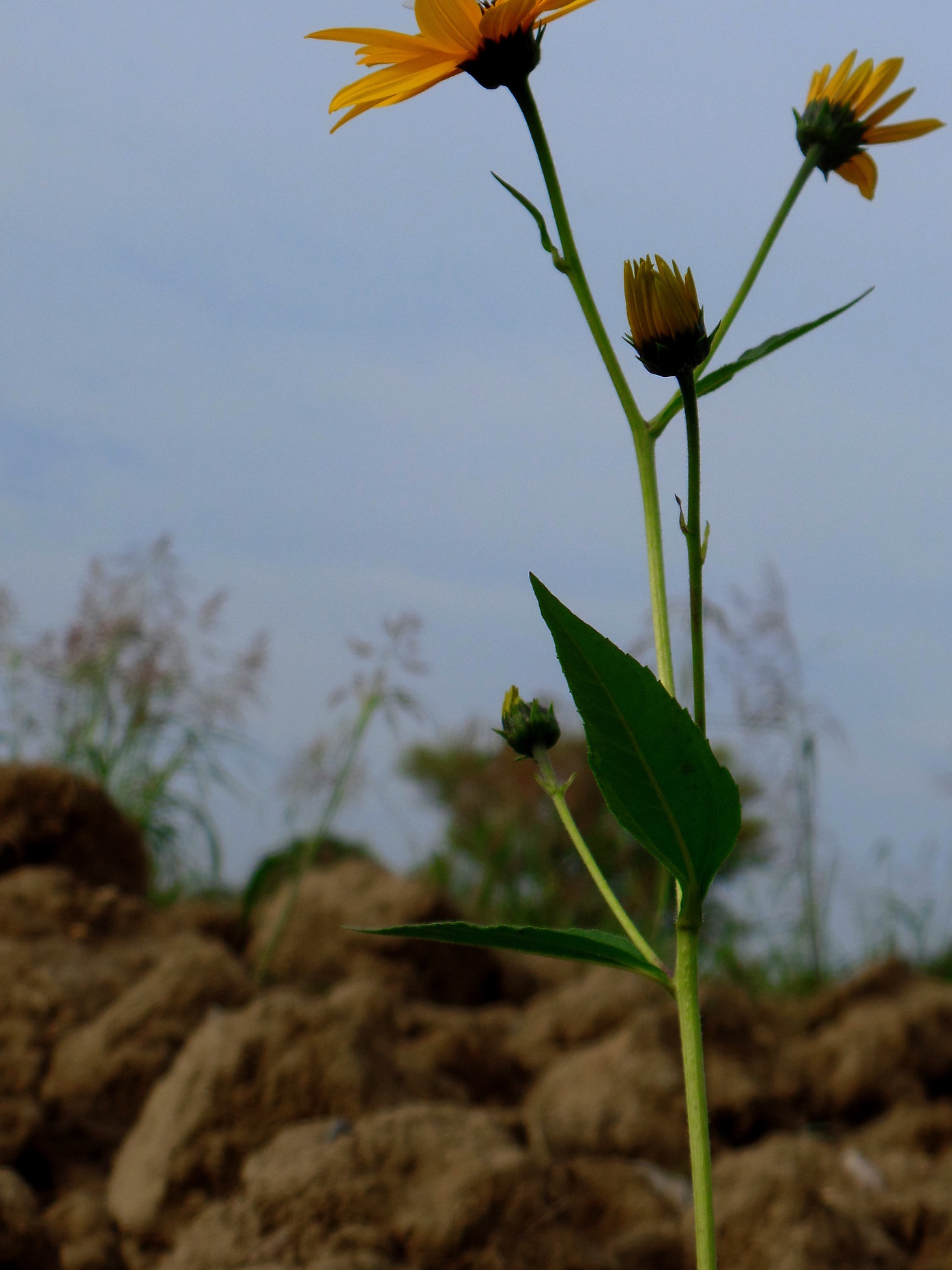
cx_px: 540
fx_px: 4400
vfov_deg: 16.4
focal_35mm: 120
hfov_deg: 12.3
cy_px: 561
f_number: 3.9
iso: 100
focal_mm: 16.5
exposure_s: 1/1000
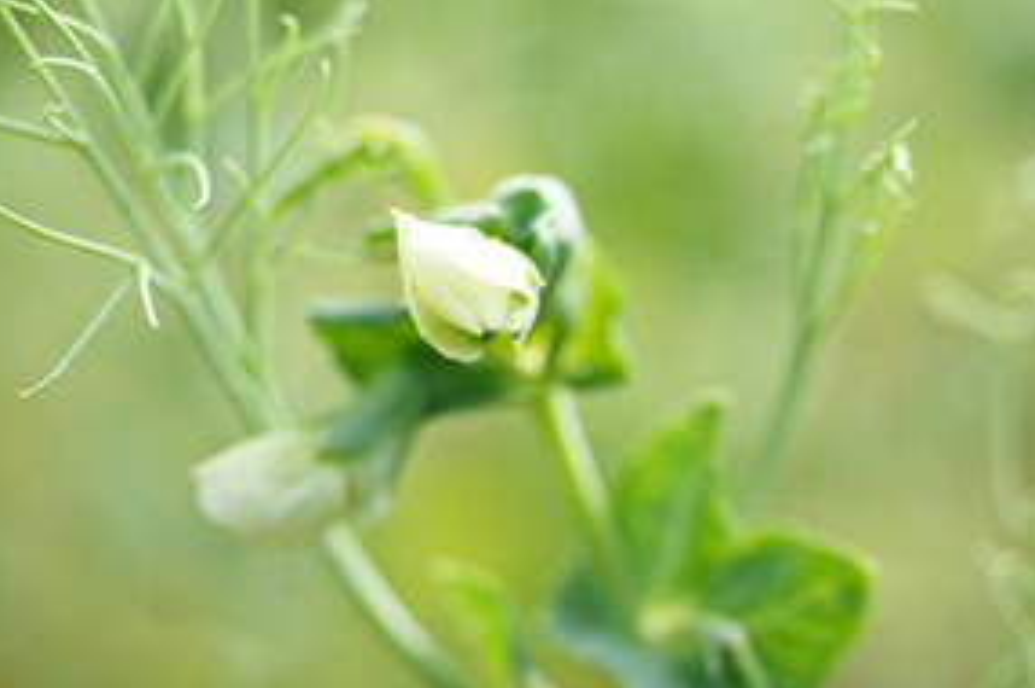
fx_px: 2383
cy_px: 310
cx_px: 470
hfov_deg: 24.5
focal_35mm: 83
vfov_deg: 16.4
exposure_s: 1/640
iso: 200
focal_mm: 30
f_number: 2.8
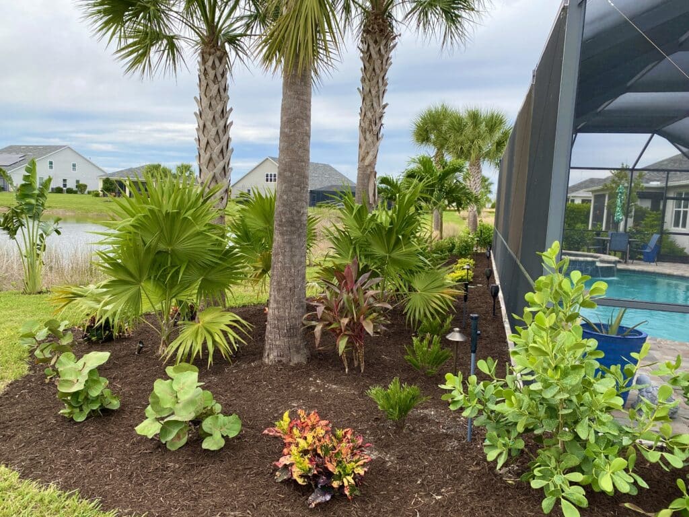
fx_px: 518
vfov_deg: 53.1
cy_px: 258
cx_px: 344
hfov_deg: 67.3
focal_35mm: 26
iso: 32
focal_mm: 4.25
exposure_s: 1/733
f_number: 1.8
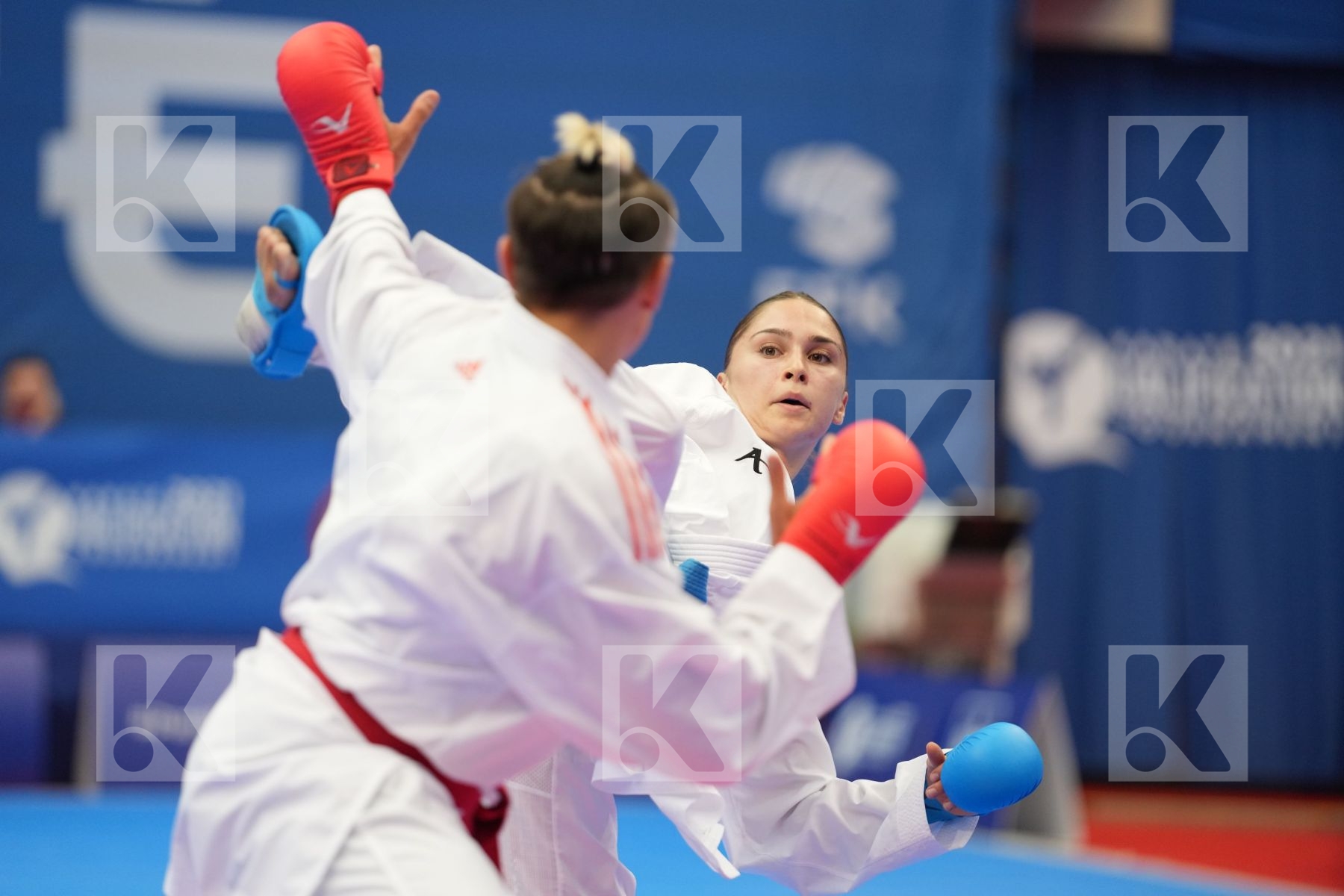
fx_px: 7354
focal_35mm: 197
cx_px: 672
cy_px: 448
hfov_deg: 10.4
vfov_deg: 7.0
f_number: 2.8
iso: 1600
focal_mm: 197
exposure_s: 1/1000
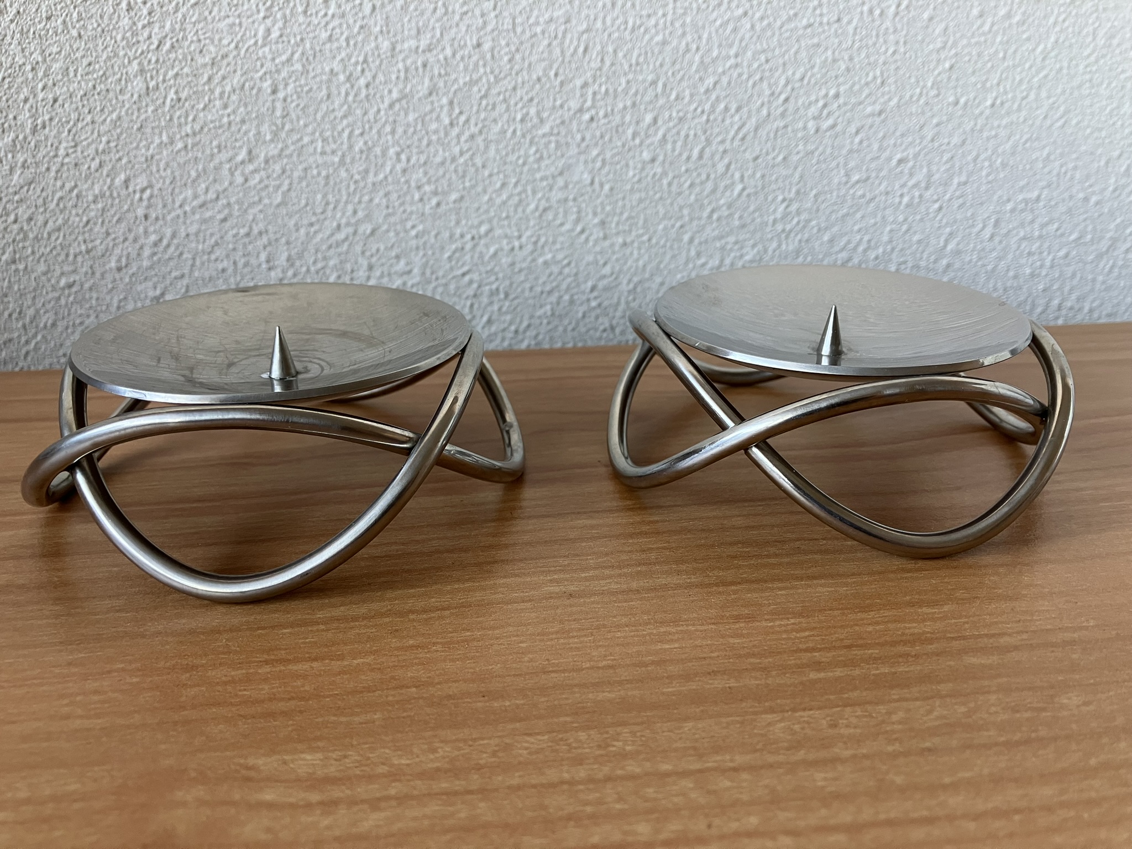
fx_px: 916
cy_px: 424
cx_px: 566
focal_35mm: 28
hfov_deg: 63.4
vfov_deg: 49.7
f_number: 1.8
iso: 80
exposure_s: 1/72
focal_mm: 3.99
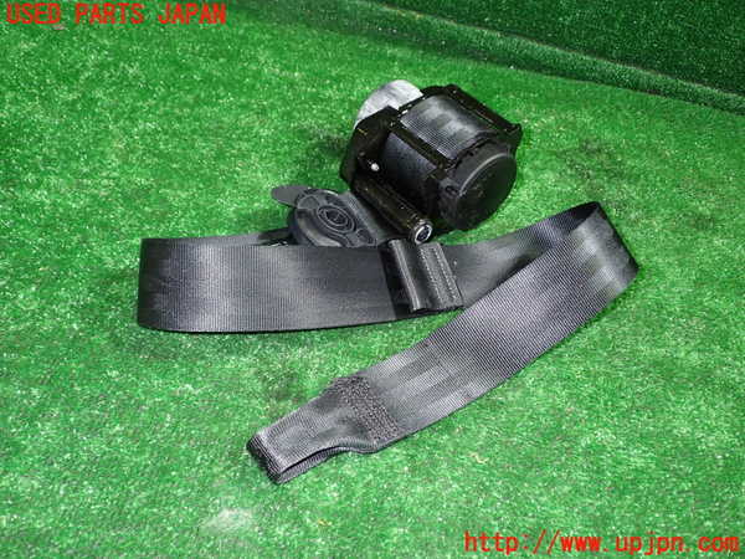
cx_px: 372
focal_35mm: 32
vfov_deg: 44.2
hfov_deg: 56.8
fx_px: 689
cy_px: 280
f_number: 2.4
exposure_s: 1/30
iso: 200
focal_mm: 5.79
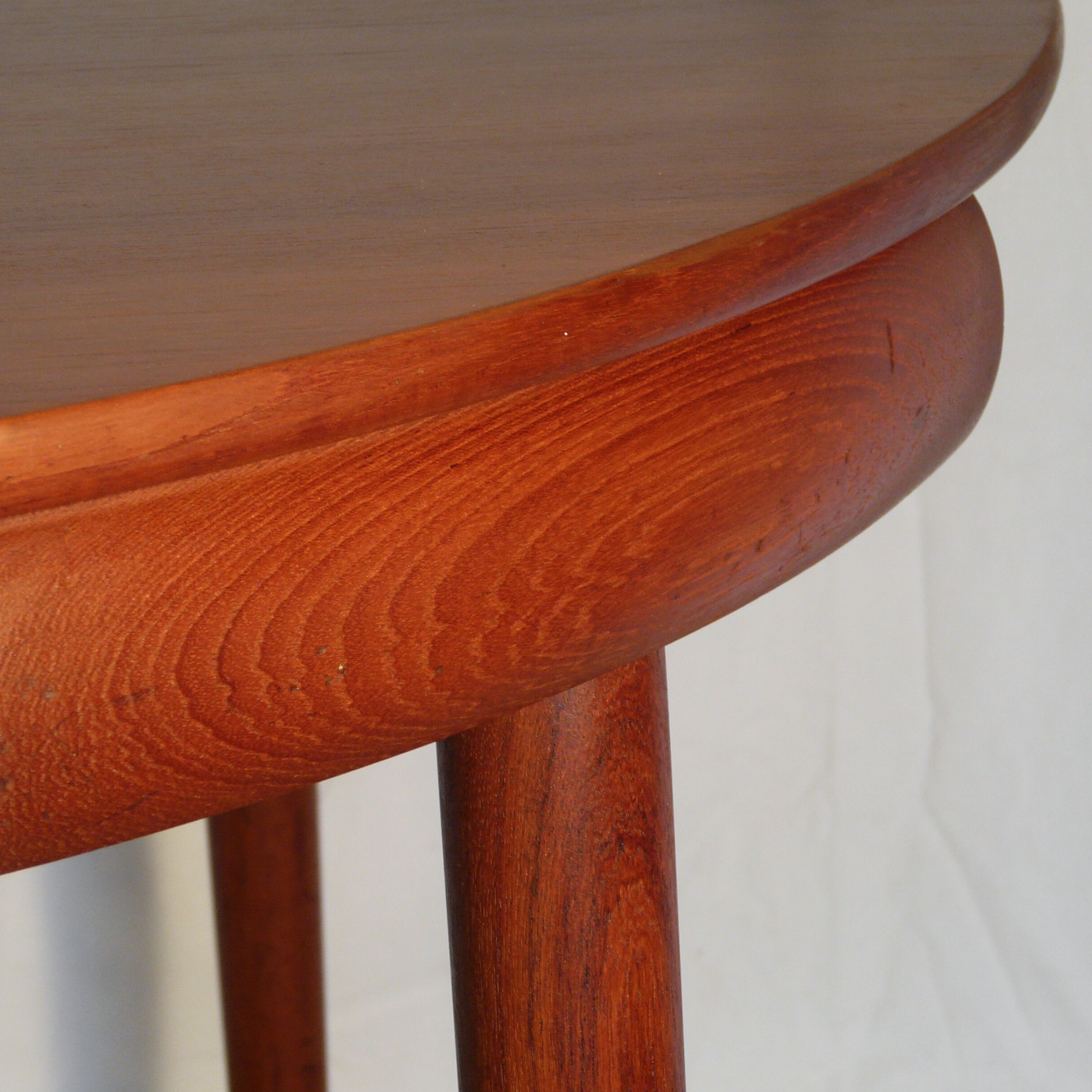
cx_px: 413
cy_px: 546
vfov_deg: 13.5
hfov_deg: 13.5
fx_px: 4604
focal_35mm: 129
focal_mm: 18
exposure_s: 1/60
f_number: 3.6
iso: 160
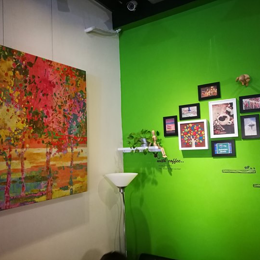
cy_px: 130
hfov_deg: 51.1
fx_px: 272
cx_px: 123
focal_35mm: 32
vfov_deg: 51.1
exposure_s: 1/20
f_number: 2.2
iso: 500
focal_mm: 4.5
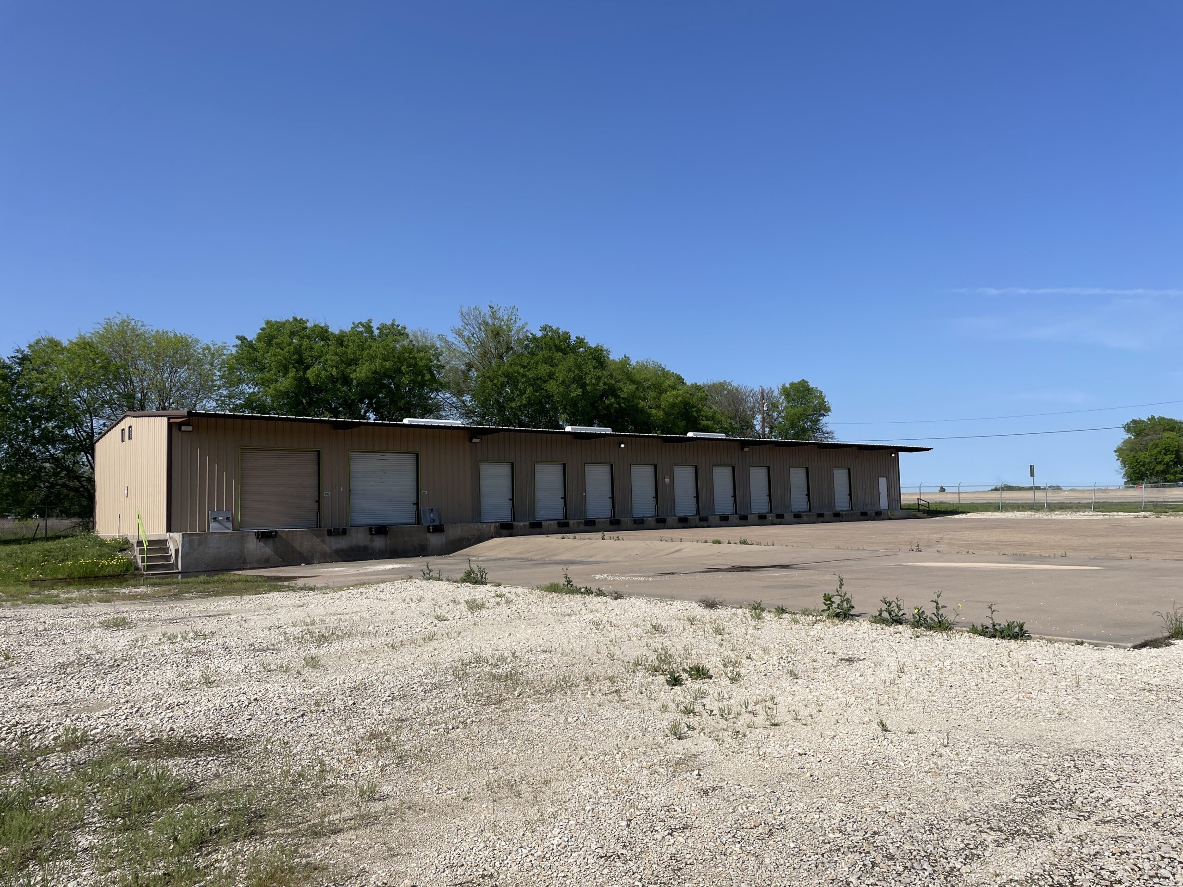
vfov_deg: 53.1
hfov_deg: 67.3
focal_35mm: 26
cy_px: 444
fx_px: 889
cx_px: 592
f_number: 1.6
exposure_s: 1/5556
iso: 32
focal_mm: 4.2
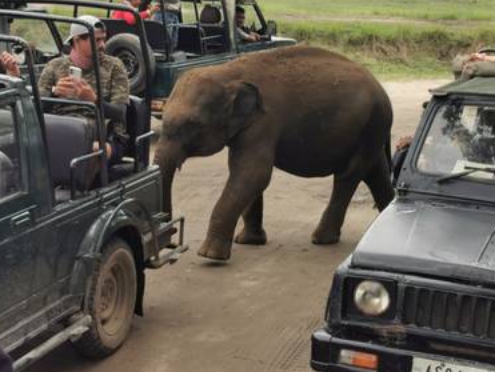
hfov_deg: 23.2
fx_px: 1202
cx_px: 287
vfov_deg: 17.6
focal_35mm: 84
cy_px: 152
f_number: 1.6
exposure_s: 1/1504
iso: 50
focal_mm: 5.56
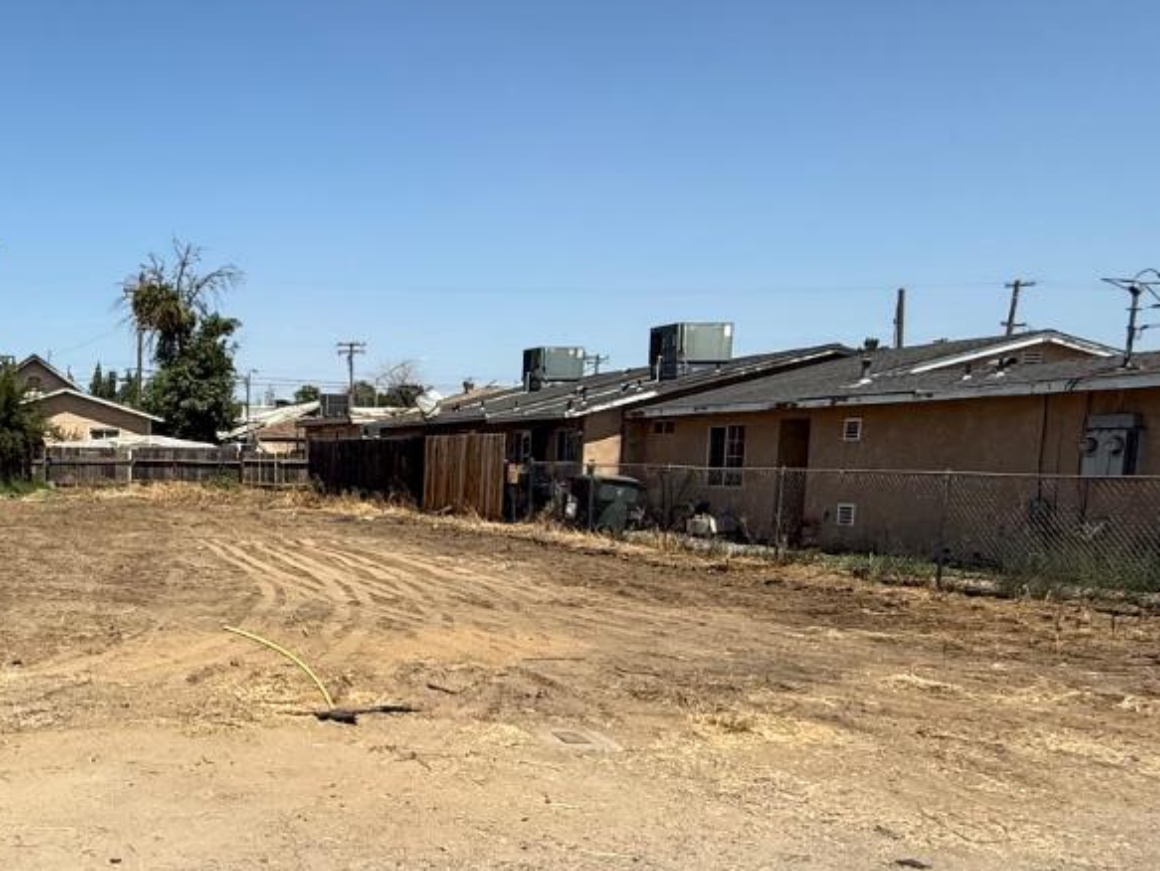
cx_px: 101
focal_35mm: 36
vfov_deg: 39.2
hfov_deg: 46.1
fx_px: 1207
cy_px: 592
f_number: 2.2
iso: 50
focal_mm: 2.22
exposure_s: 1/2841
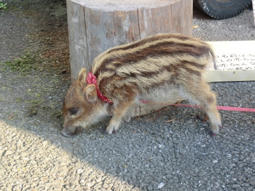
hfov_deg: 31.7
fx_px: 449
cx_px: 127
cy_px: 96
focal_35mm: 61
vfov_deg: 24.0
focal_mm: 10.5
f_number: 3.8
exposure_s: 1/80
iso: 100
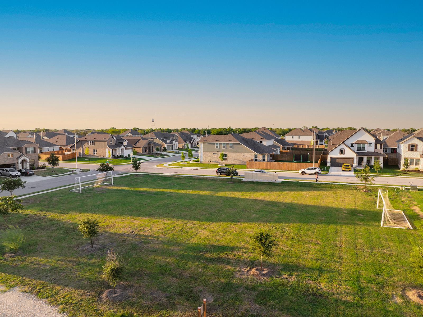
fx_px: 293
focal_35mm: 24
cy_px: 158
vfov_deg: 56.8
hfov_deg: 71.6
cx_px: 212
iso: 100
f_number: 5
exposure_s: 1/400
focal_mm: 12.29
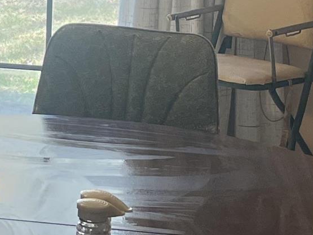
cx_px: -293
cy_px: -79
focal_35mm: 144
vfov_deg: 10.1
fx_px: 1302
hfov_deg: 12.3
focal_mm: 5.1
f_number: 1.6
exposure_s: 1/120
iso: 40
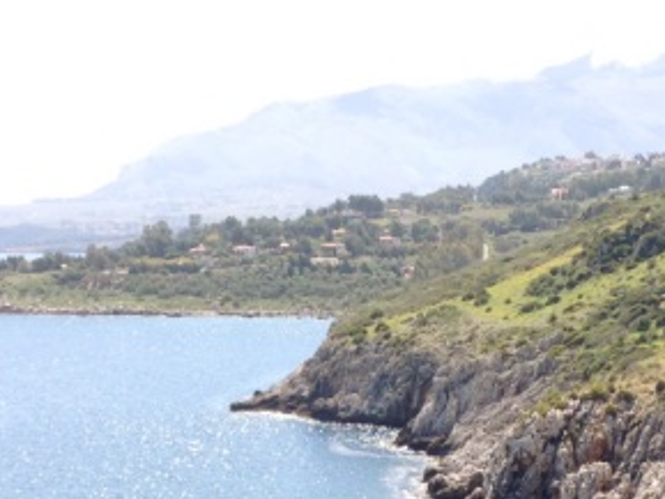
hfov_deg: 20.2
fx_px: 1864
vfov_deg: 14.8
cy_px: 569
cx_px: 260
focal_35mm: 97
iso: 50
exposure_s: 1/742
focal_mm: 4.12
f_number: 2.4
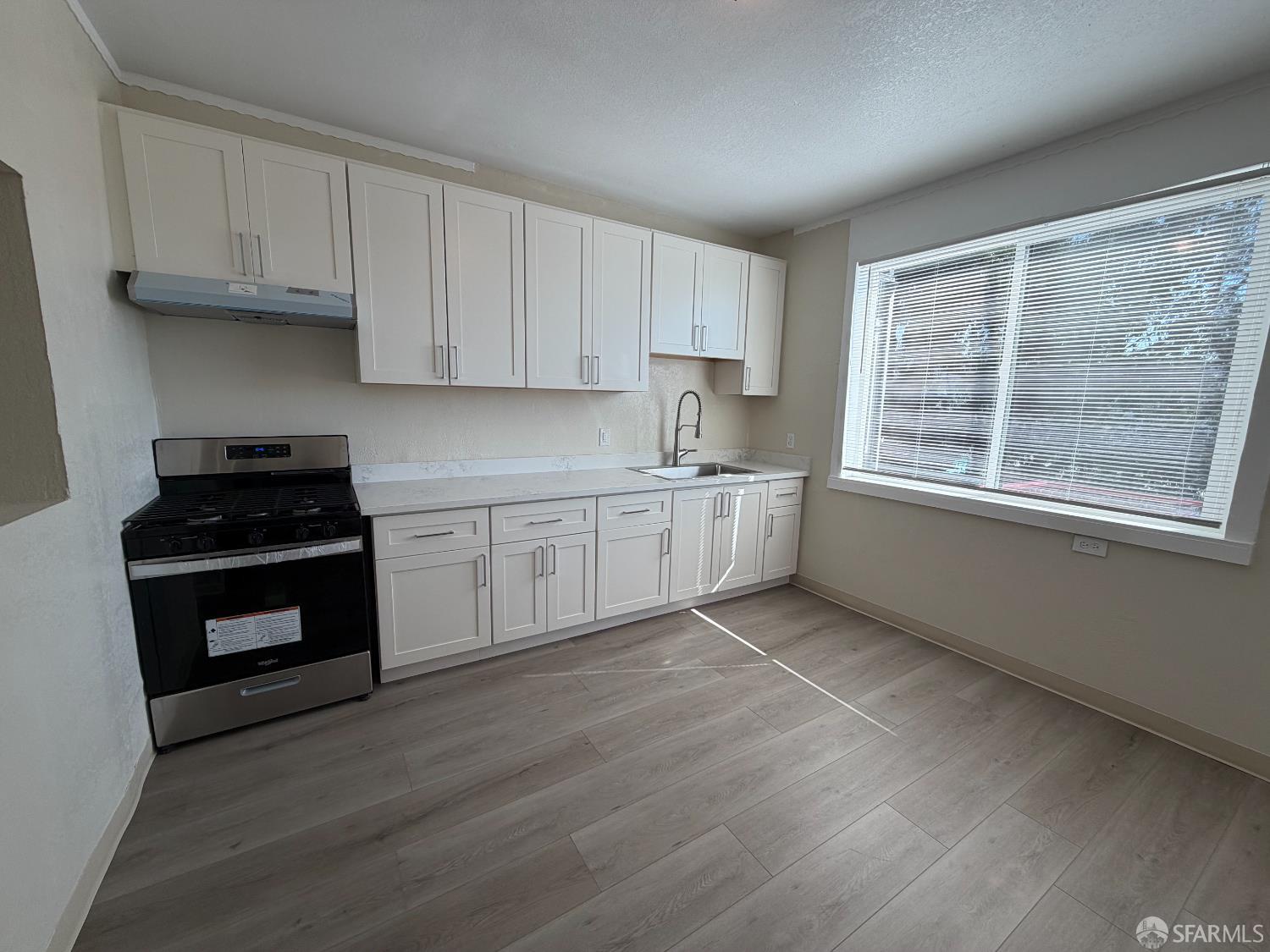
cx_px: 635
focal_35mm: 14
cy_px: 476
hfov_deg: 102.1
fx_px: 514
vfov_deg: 85.7
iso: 40
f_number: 2.2
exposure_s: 1/246
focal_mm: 2.22
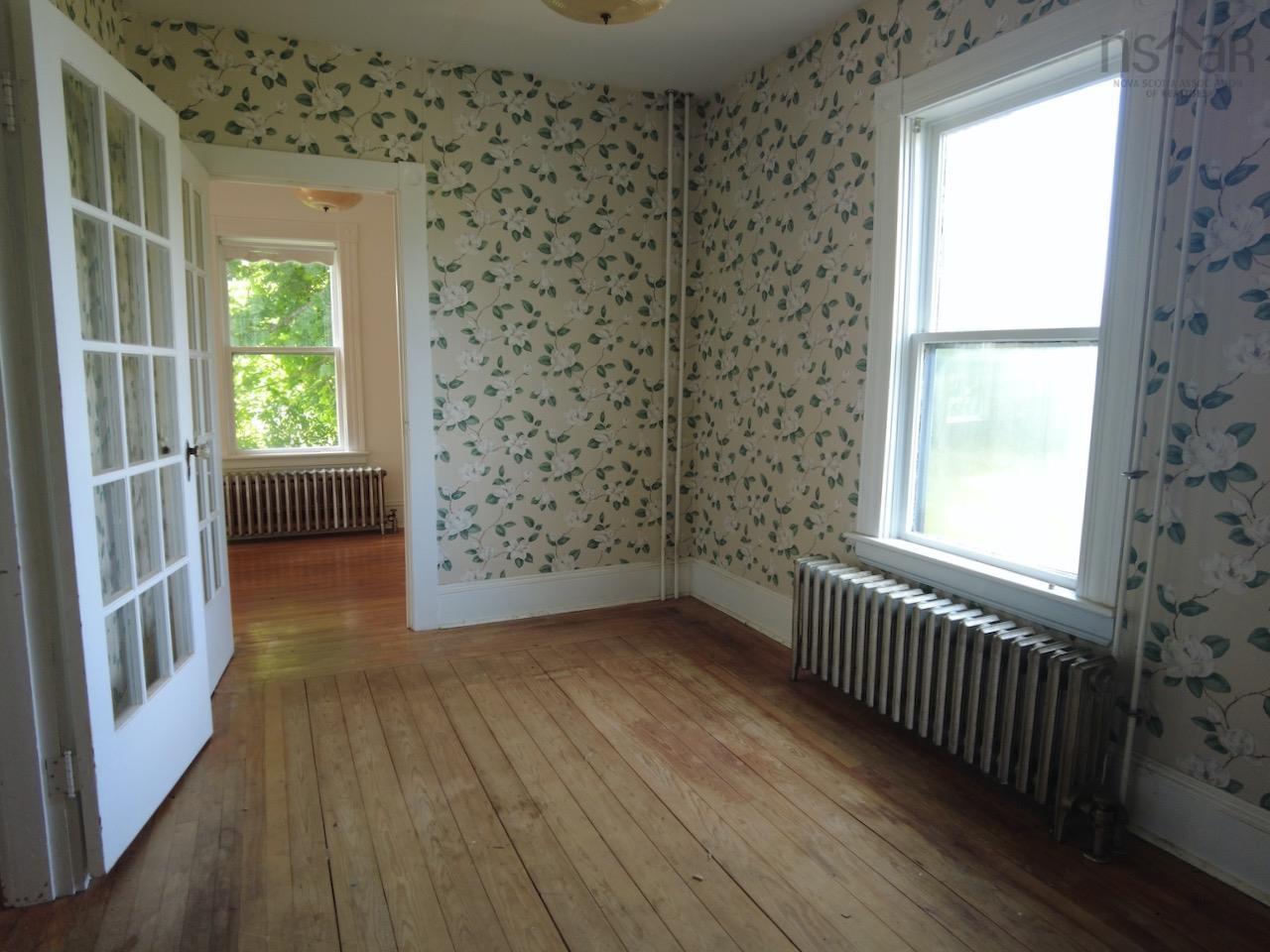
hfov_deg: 81.7
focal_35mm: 20
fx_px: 734
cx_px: 635
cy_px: 476
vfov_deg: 66.0
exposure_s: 1/25
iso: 100
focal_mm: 4.4
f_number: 1.8
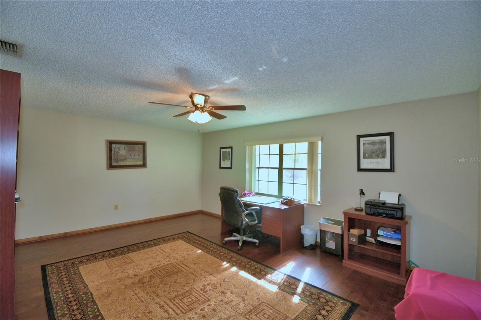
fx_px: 200
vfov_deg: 77.3
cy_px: 160
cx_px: 240
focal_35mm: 15
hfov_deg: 100.4
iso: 200
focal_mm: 10
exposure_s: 1/40
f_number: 4.5
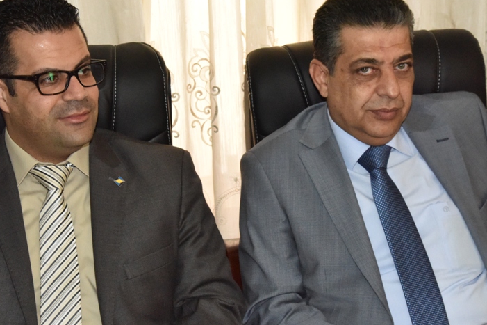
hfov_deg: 26.6
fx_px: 1028
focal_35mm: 76
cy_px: 151
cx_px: 223
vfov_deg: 17.9
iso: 10000
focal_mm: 52
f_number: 9
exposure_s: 1/250
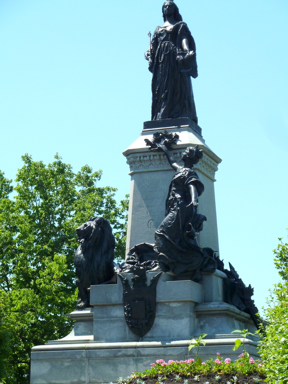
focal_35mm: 96
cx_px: 144
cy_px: 192
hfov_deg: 15.4
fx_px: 1065
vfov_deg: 20.4
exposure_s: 1/500
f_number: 4.3
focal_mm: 15.8
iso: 80
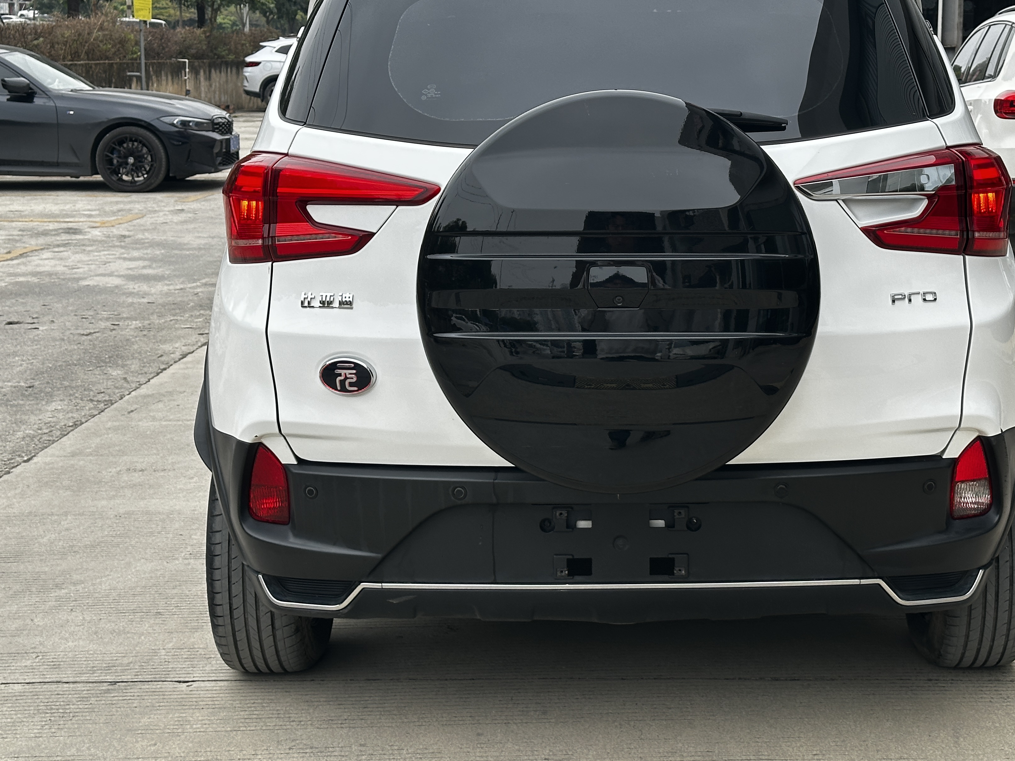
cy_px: 312
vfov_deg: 24.4
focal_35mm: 60
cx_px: 599
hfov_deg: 32.1
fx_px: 1759
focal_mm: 6.86
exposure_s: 1/1000
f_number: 1.78
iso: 64
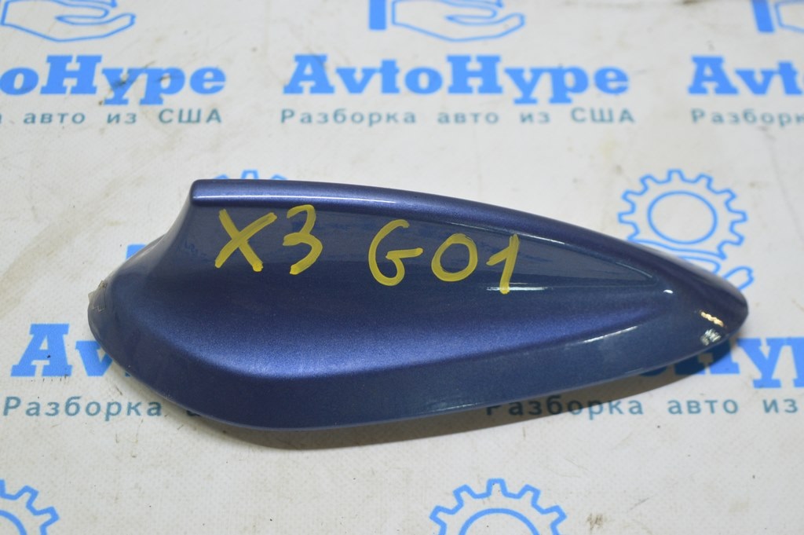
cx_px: 402
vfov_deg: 19.7
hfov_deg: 29.3
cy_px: 268
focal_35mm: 69
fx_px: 1540
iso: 400
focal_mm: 46
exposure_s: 1/20
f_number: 5.6
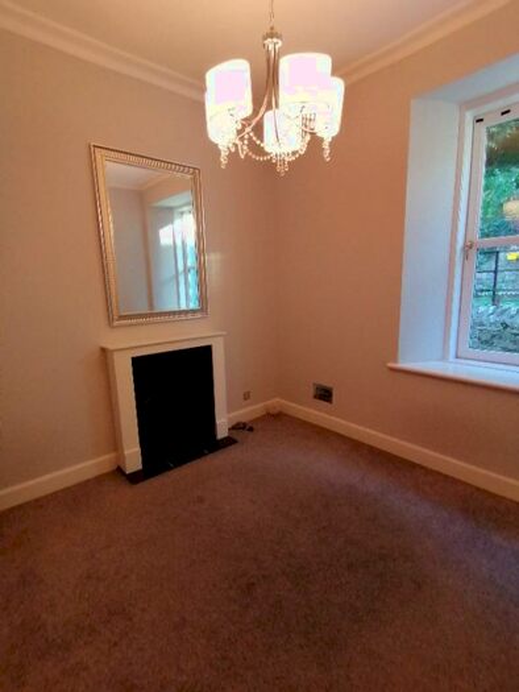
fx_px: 340
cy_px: 346
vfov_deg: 91.0
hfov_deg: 74.8
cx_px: 260
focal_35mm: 17
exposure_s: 1/33.3
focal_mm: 2.7
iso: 160
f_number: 2.4
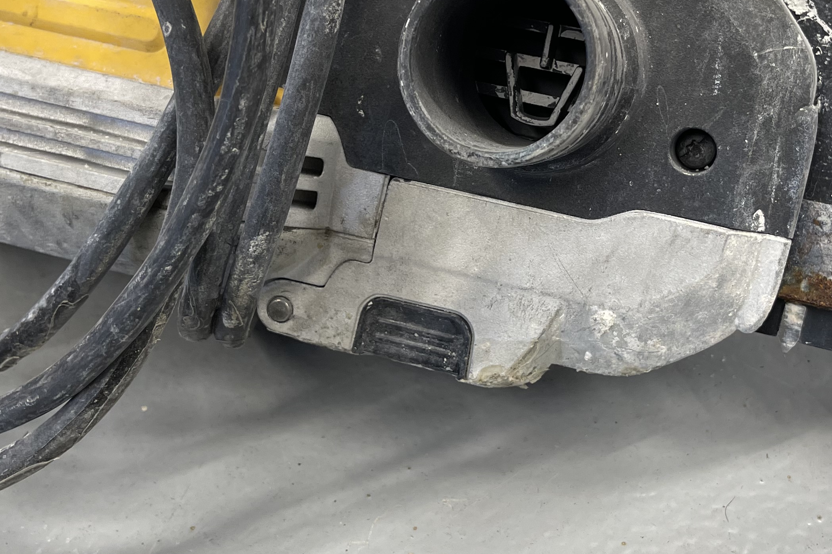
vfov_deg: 26.8
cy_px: 188
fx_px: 1155
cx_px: 502
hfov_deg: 39.4
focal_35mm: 50
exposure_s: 1/100
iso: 100
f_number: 1.6
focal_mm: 5.1
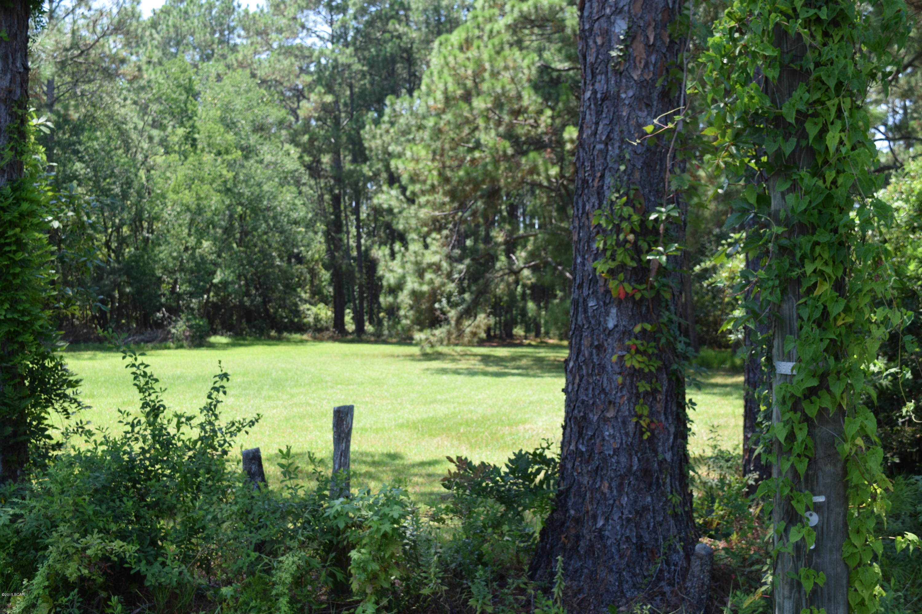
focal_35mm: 42
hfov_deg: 46.4
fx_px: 1076
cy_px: 307
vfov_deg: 31.9
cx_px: 461
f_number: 8
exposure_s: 1/250
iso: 250
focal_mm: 28
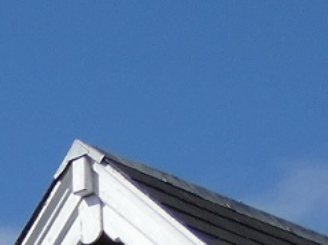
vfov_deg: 4.3
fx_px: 3068
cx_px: -299
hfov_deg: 6.0
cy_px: 903
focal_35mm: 324
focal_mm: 7.8
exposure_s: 1/1300
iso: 80
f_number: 3.7
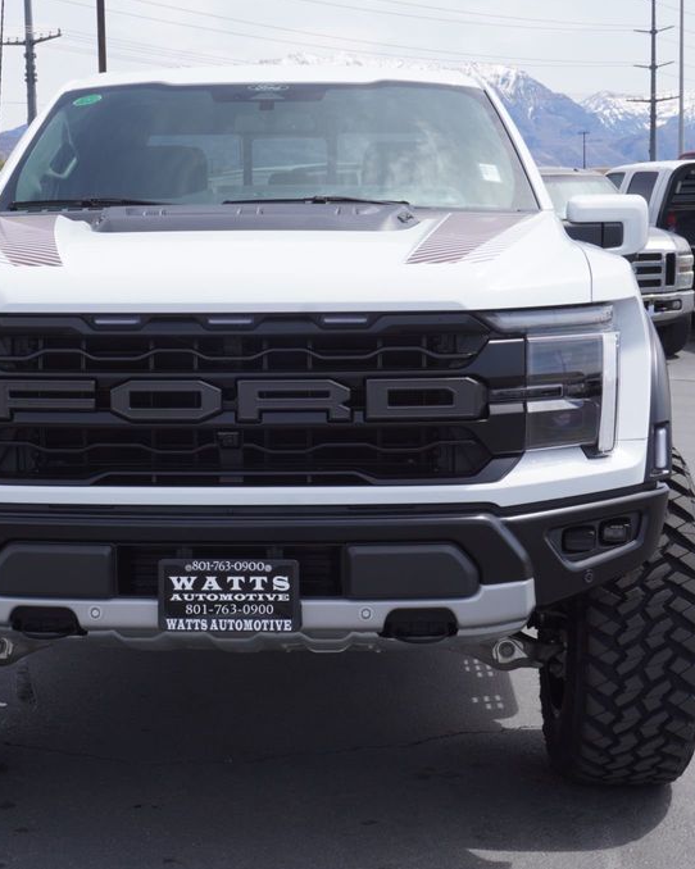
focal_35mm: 62
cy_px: 434
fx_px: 1587
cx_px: 254
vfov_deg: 30.6
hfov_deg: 24.6
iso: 100
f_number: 11
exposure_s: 1/125
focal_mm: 29
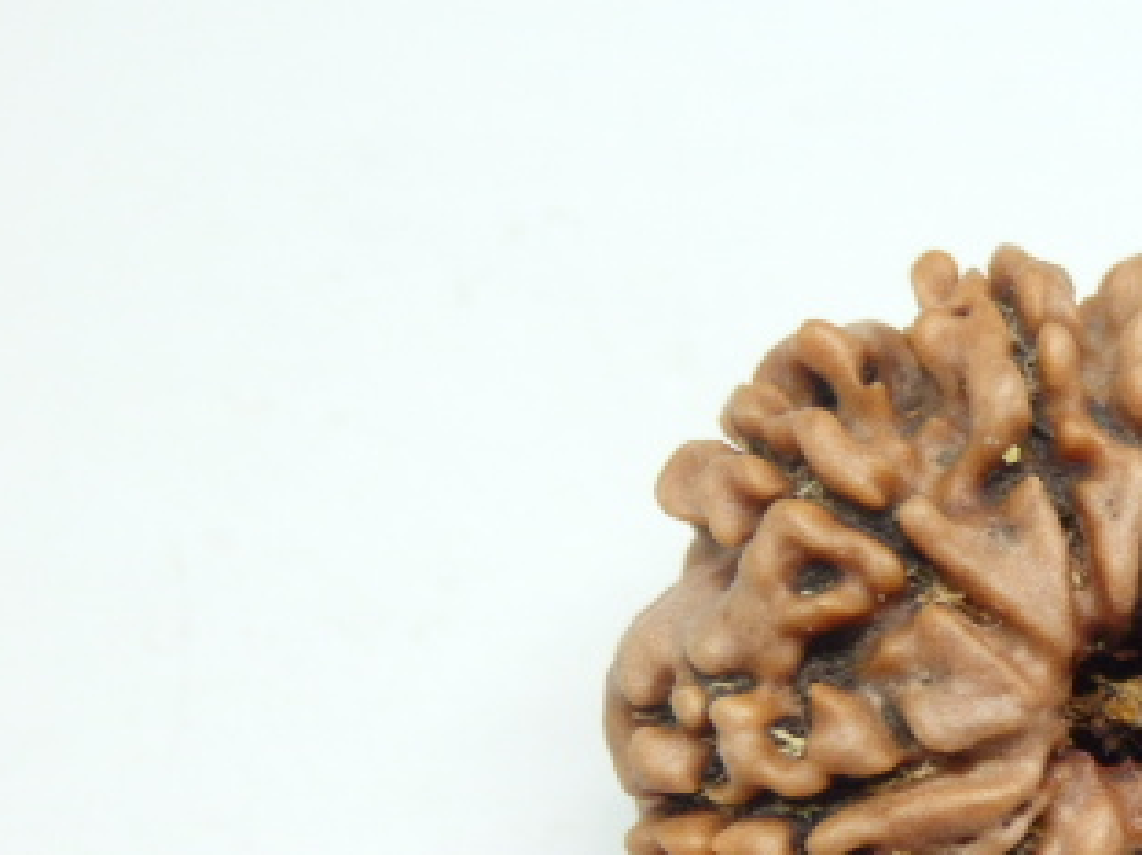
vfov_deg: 10.9
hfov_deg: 14.3
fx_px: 4485
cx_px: 1142
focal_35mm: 136
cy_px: 616
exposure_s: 1/100
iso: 500
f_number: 4.4
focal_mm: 11.9
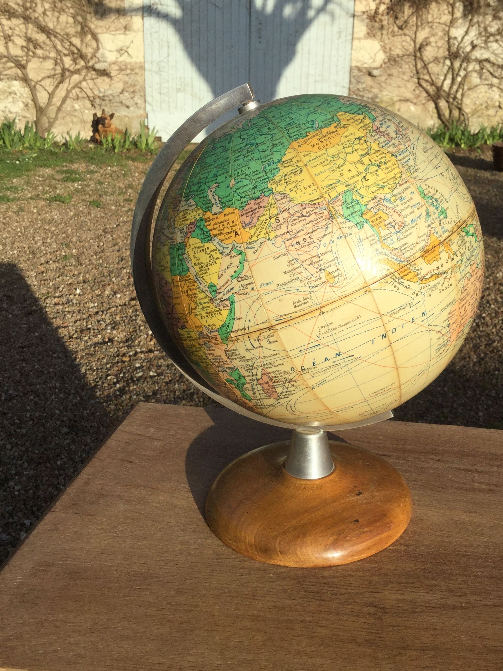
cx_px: 316
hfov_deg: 36.6
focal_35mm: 39
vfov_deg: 47.7
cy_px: 288
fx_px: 755
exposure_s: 1/1381
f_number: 2.4
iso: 25
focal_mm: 3.3
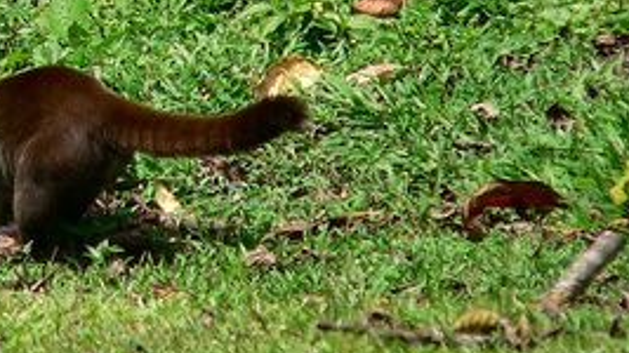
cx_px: 64
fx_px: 14723
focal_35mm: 883
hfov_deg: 2.4
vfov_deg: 1.4
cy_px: 131
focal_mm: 72
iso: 80
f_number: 4
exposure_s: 1/640
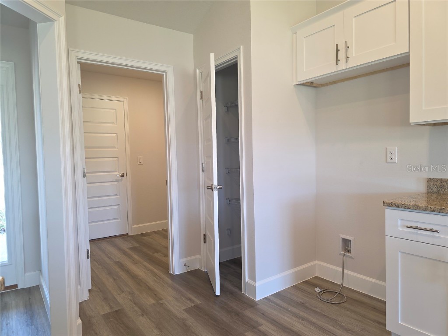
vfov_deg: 58.9
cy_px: 168
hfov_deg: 73.9
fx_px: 298
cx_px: 224
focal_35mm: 23
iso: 100
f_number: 1.7
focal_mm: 6.3
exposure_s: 1/60
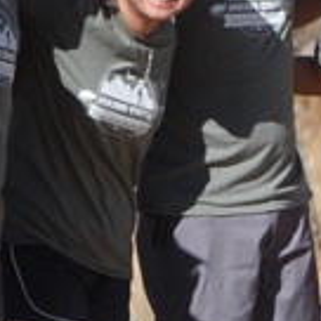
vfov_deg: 1.8
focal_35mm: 978
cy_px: 162
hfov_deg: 1.8
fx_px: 10263
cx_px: 394
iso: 200
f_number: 5.3
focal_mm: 145
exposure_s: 1/1250
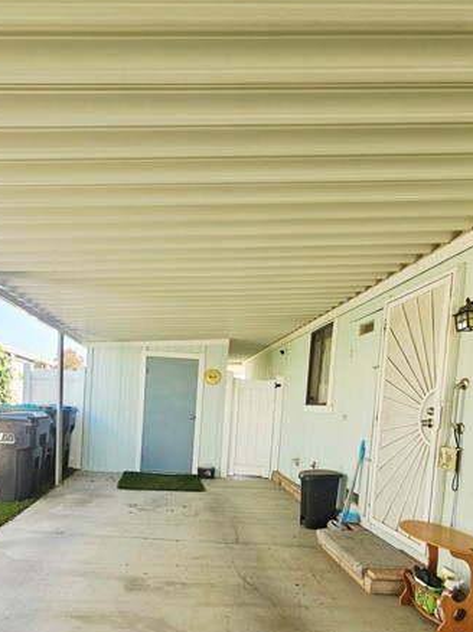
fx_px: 346
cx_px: 187
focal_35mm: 19
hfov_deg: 67.9
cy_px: 423
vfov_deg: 81.8
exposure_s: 1/141
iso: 50
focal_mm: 2.2
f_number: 2.2
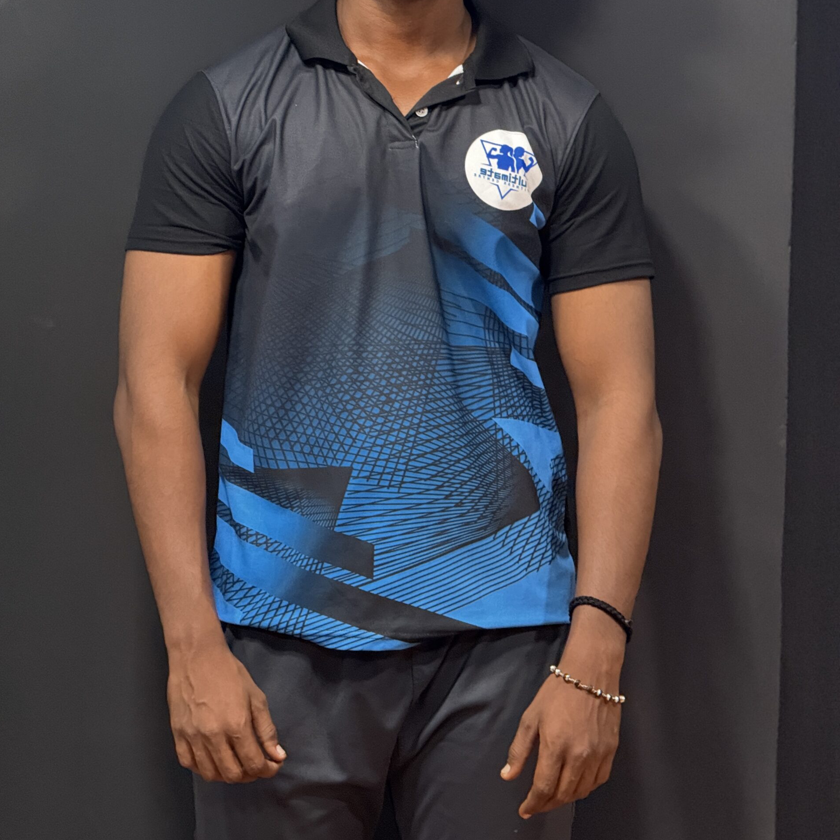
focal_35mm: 142
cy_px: 278
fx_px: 3898
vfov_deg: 12.3
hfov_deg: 12.3
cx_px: 419
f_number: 2.8
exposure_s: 1/33
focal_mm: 15.66
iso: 1250
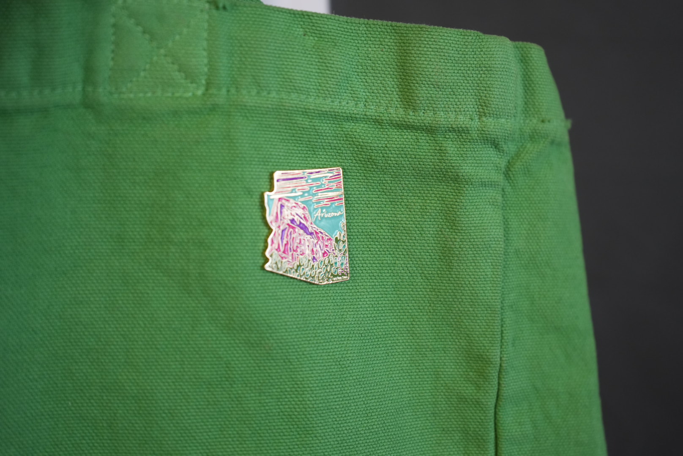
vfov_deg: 25.1
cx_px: 342
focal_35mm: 54
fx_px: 1025
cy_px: 228
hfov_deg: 36.8
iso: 1600
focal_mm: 54
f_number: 5
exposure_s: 1/160
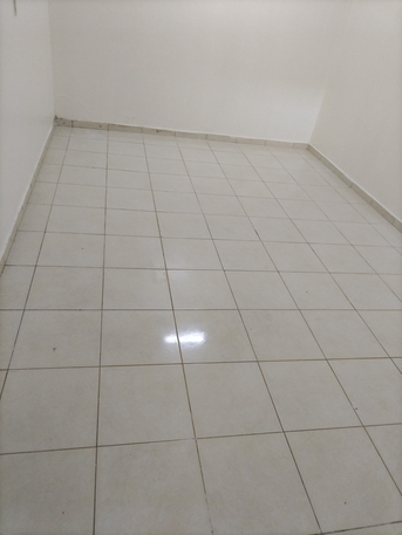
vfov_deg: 67.3
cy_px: 268
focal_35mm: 26
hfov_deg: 53.1
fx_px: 402
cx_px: 201
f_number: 1.8
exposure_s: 1/33.3
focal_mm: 4.7
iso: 1004
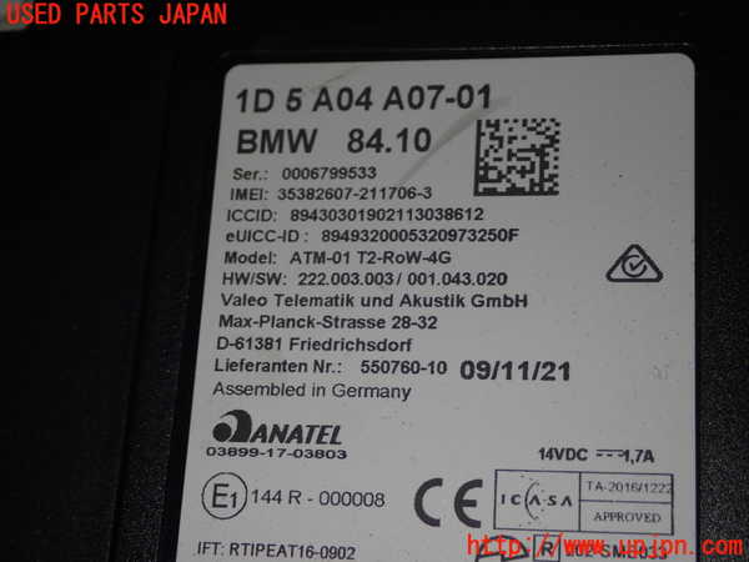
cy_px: 281
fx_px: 1536
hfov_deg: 27.4
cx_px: 374
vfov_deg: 20.7
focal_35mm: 71
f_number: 11
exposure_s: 1/60
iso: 200
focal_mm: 12.73
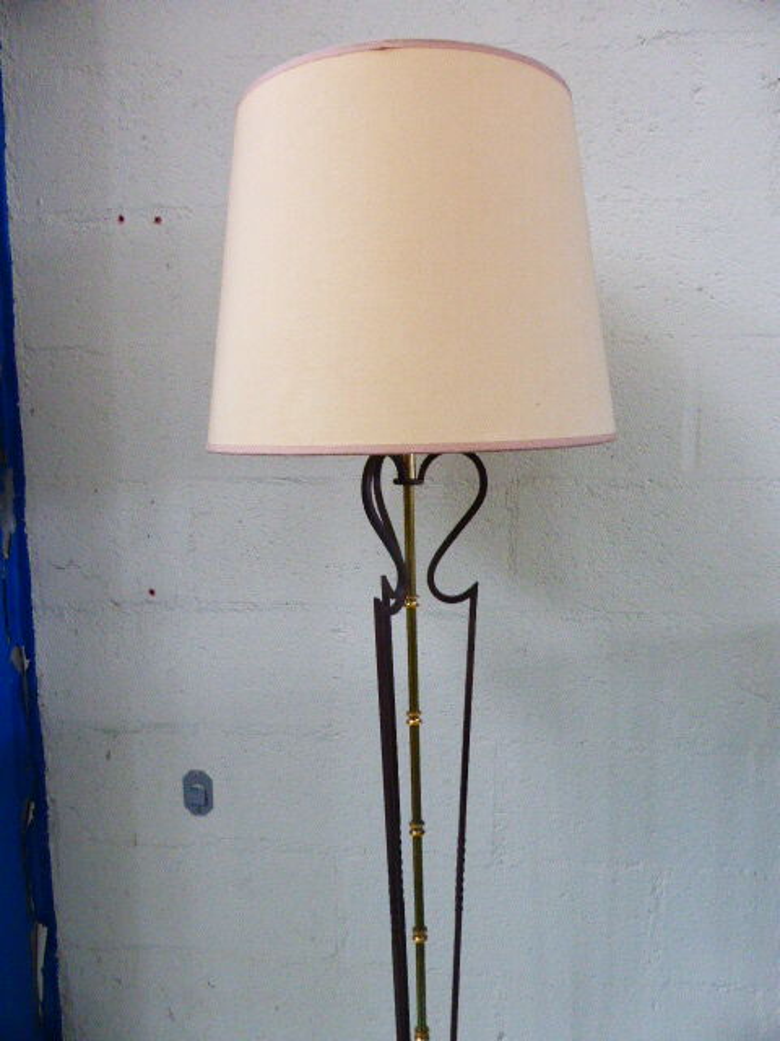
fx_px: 721
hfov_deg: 56.8
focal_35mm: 24
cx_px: 390
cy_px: 520
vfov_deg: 71.6
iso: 400
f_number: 3.3
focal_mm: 4.3
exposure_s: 1/15
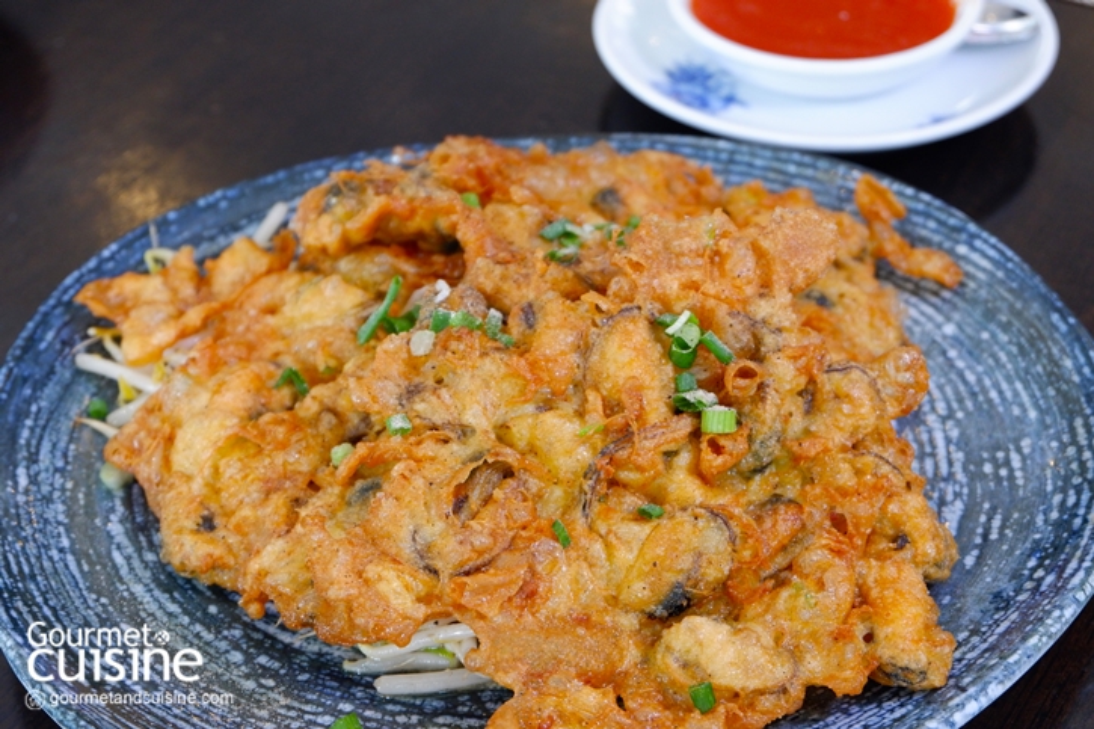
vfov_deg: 20.0
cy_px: 364
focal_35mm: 68
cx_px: 547
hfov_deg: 29.7
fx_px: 2066
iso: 800
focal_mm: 45.2
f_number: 5.6
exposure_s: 1/50
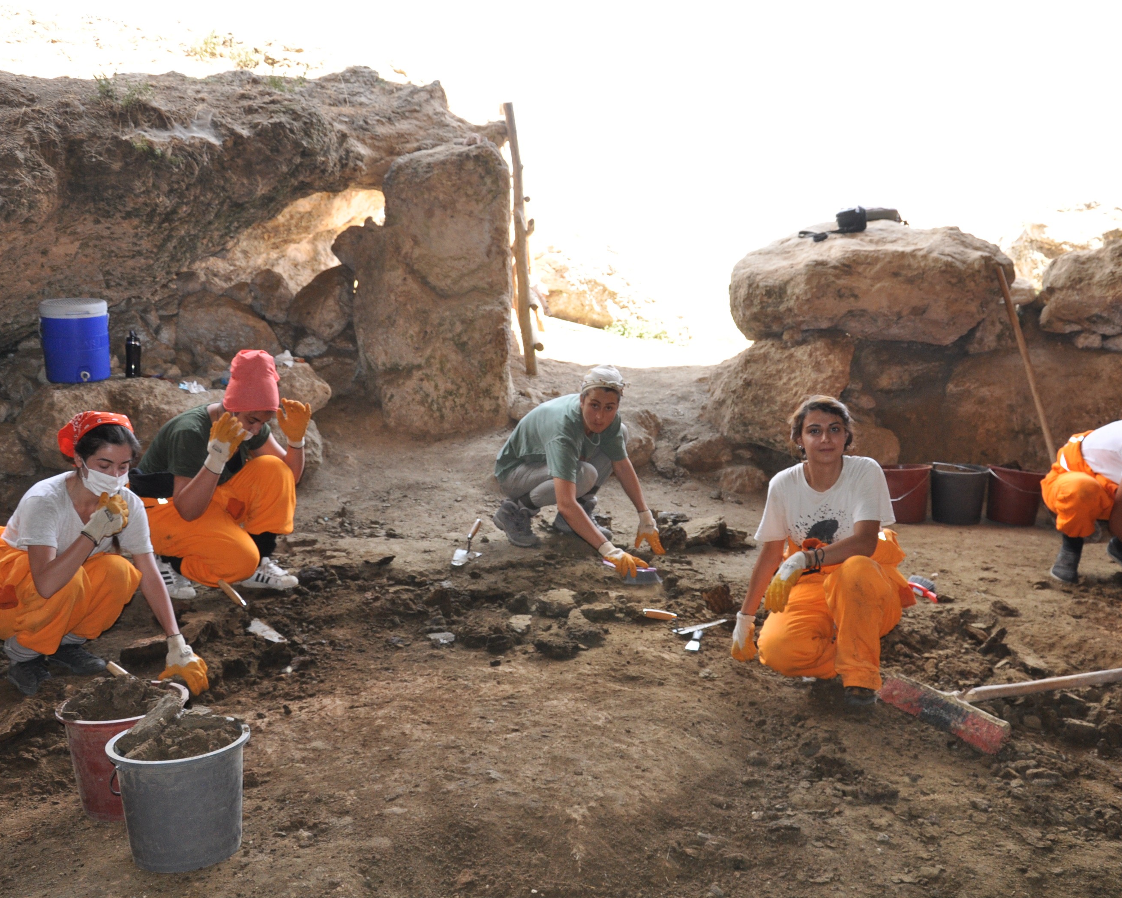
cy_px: 454
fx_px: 1262
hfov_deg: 47.9
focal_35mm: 38
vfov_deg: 39.2
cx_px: 610
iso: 500
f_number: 5
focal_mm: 22
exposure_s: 1/200
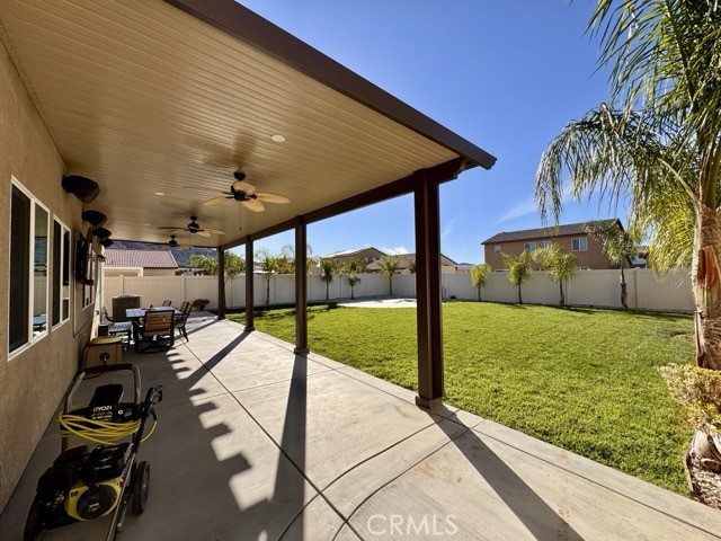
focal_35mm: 14
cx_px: 360
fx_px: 292
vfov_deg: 85.7
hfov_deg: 102.1
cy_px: 270
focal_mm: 2.22
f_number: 2.2
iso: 50
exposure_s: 1/2674
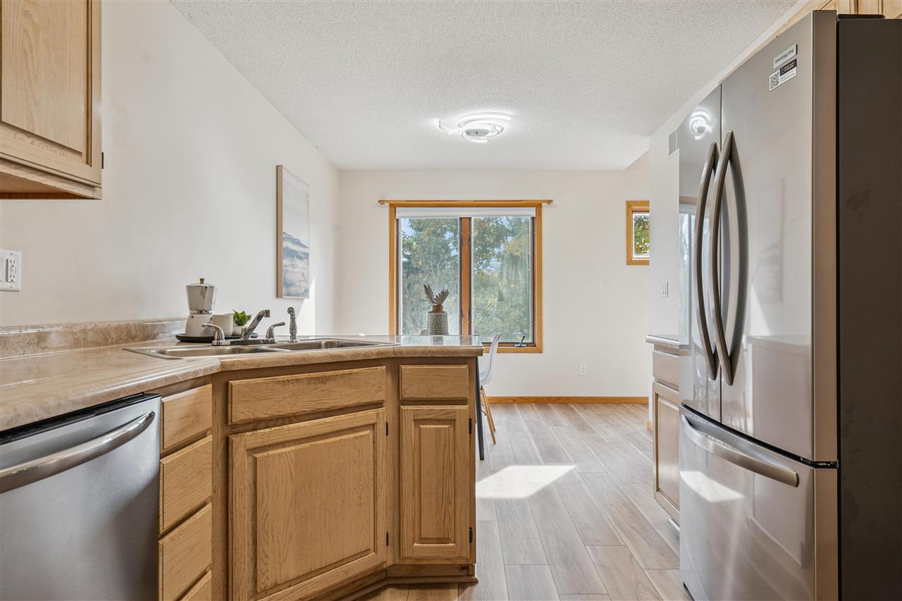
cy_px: 300
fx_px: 501
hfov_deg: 84.0
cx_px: 451
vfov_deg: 61.9
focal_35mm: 20
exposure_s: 1/40
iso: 400
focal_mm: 20
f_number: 9
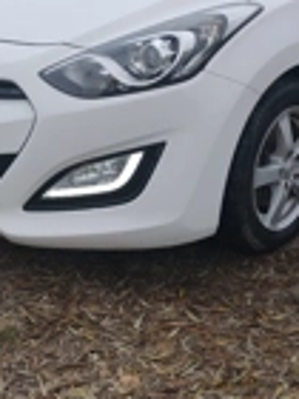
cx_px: 214
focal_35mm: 77
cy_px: 157
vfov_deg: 25.3
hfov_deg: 19.0
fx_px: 887
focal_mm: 5.52
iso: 50
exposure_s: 1/240
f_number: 1.95
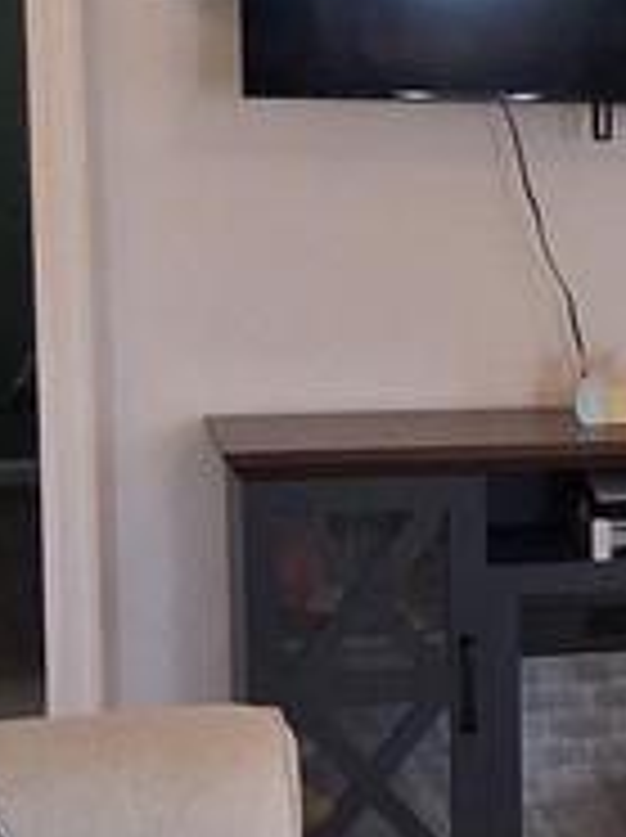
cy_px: 468
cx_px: 1410
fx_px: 3649
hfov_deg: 9.0
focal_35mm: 151
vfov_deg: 13.1
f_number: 1.8
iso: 320
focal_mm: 3.98
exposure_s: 1/50
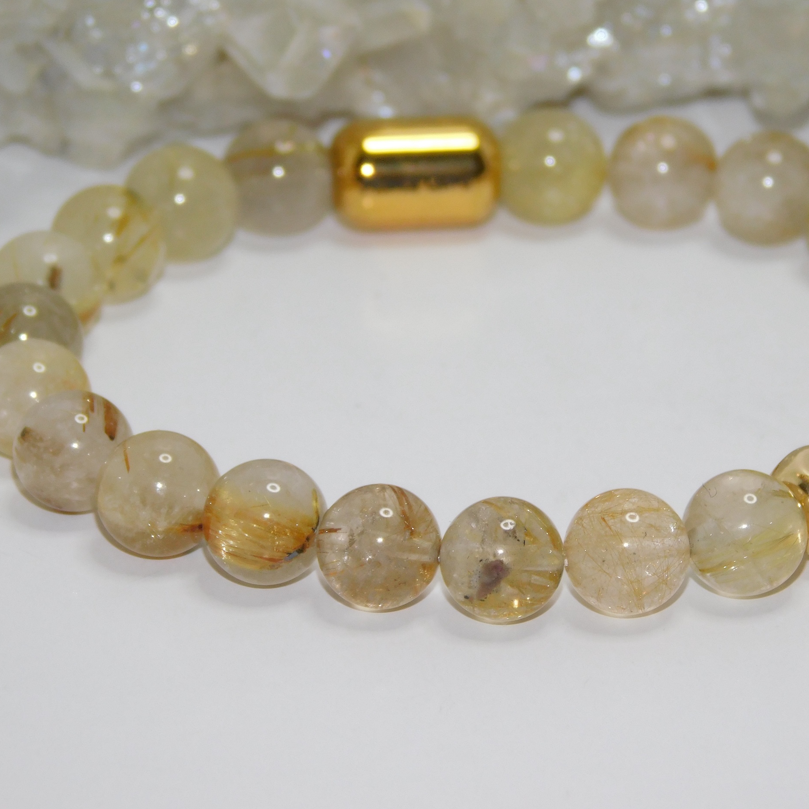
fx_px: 7245
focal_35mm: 274
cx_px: 489
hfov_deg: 6.4
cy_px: 404
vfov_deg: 6.4
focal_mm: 41.3
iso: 200
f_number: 5.6
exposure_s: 1/60
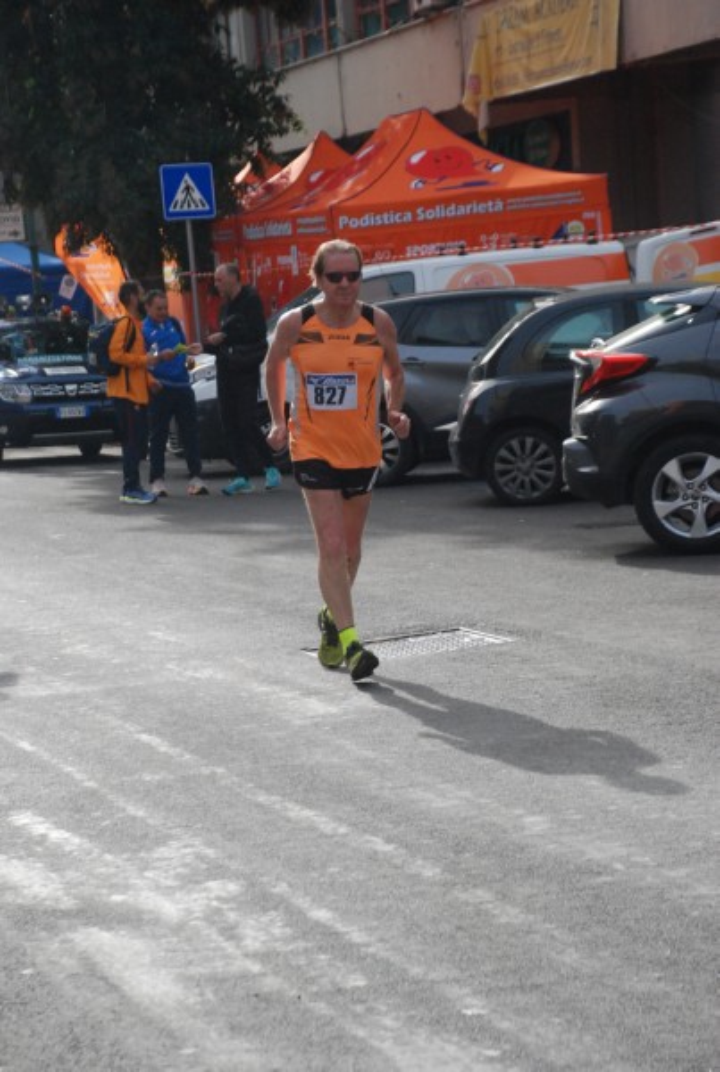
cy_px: 536
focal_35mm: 112
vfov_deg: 18.1
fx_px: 3357
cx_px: 360
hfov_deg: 12.2
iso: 1000
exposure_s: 1/1600
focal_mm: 75
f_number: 5.6
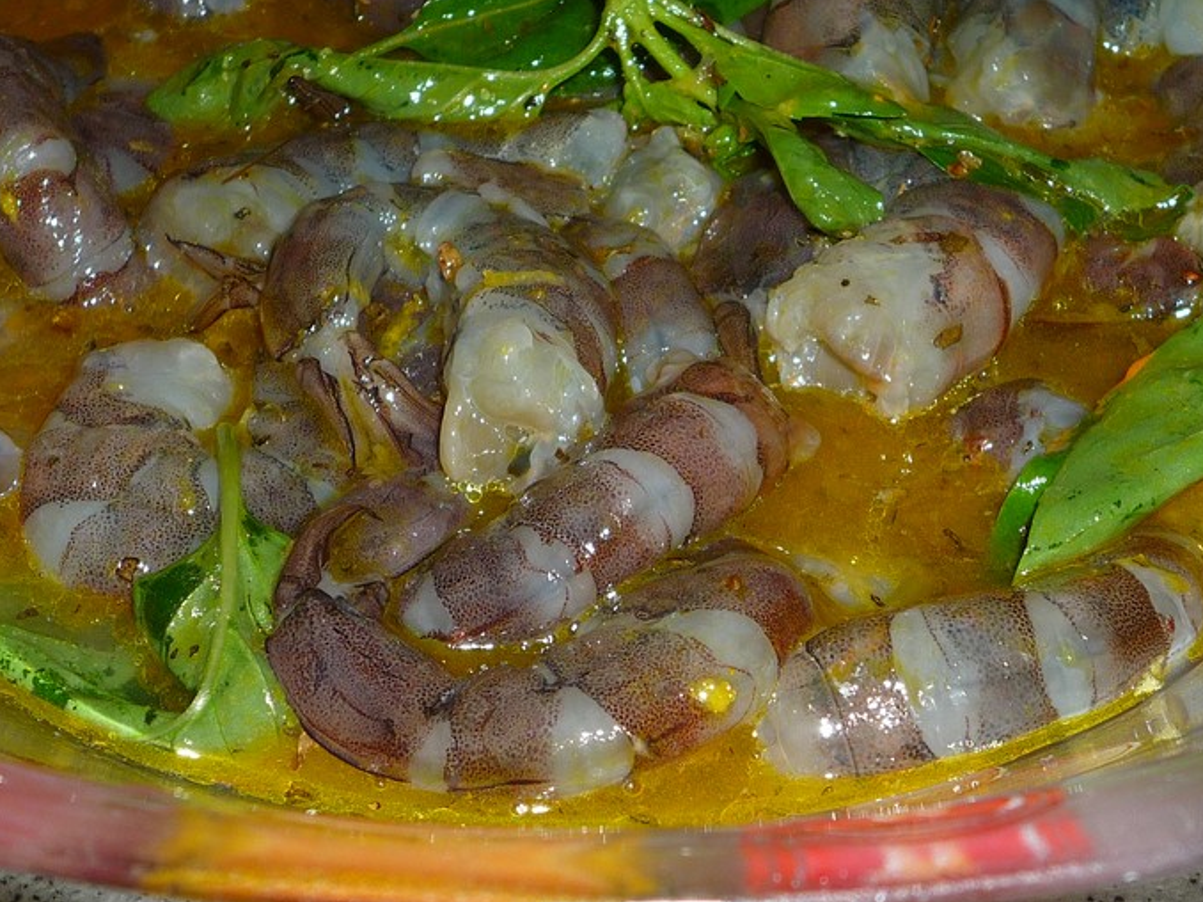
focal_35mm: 72
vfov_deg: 20.4
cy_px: 376
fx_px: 2501
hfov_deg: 27.0
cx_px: 649
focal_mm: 7.5
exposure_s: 1/30
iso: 100
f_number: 4.5
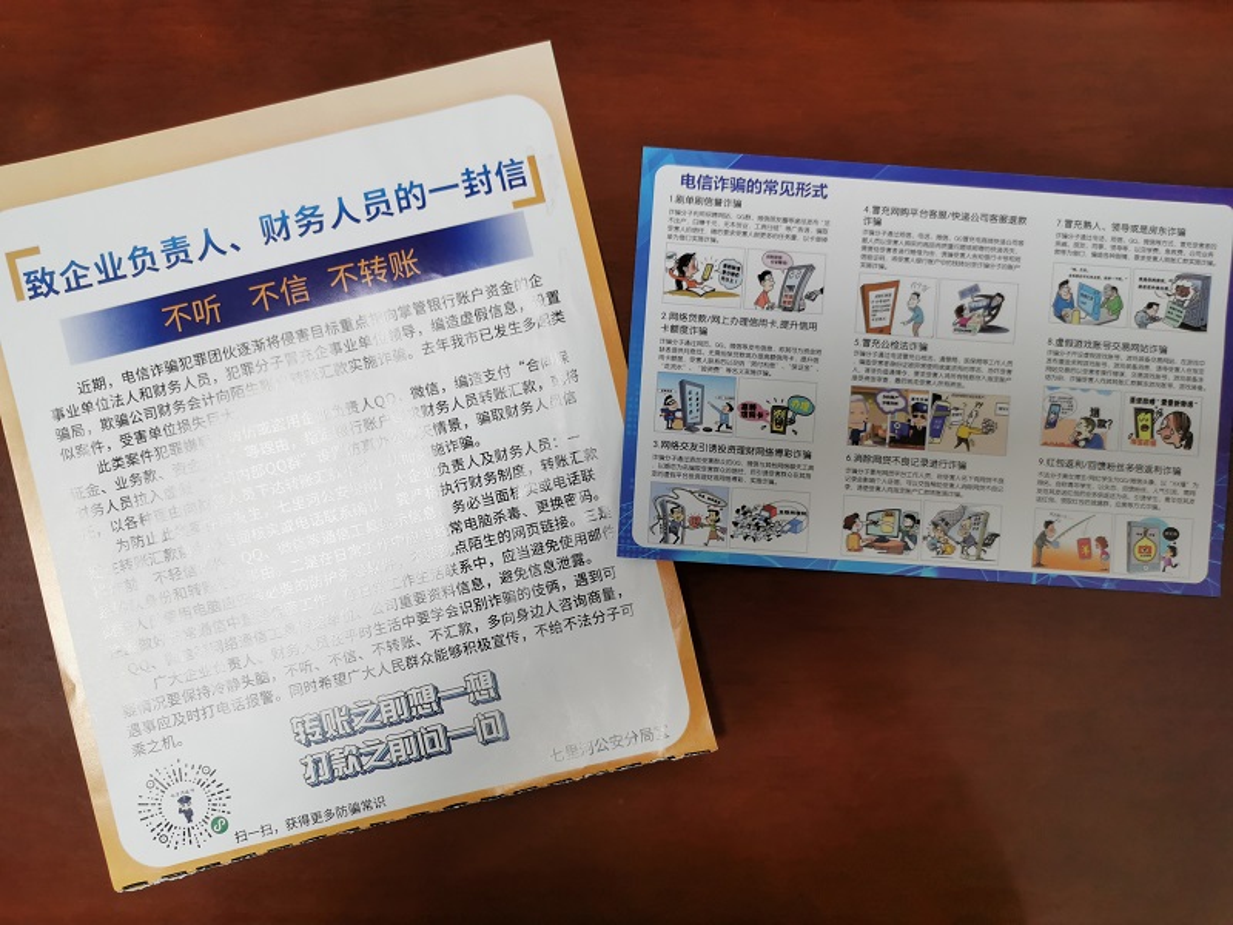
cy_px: 462
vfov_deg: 51.4
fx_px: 962
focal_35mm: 27
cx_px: 616
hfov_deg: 65.3
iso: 100
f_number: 1.8
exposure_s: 1/50
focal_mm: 5.58
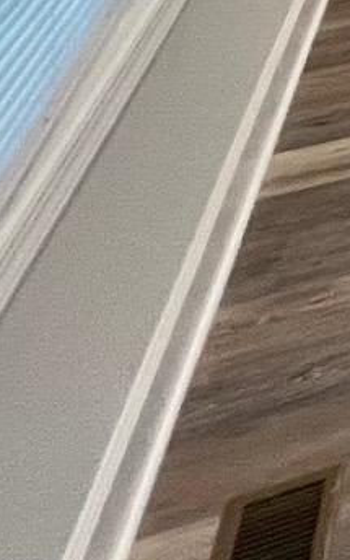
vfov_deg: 17.9
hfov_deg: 8.7
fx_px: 1251
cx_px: 1328
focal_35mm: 82
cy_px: -549
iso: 160
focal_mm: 1.57
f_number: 1.8
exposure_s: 1/60
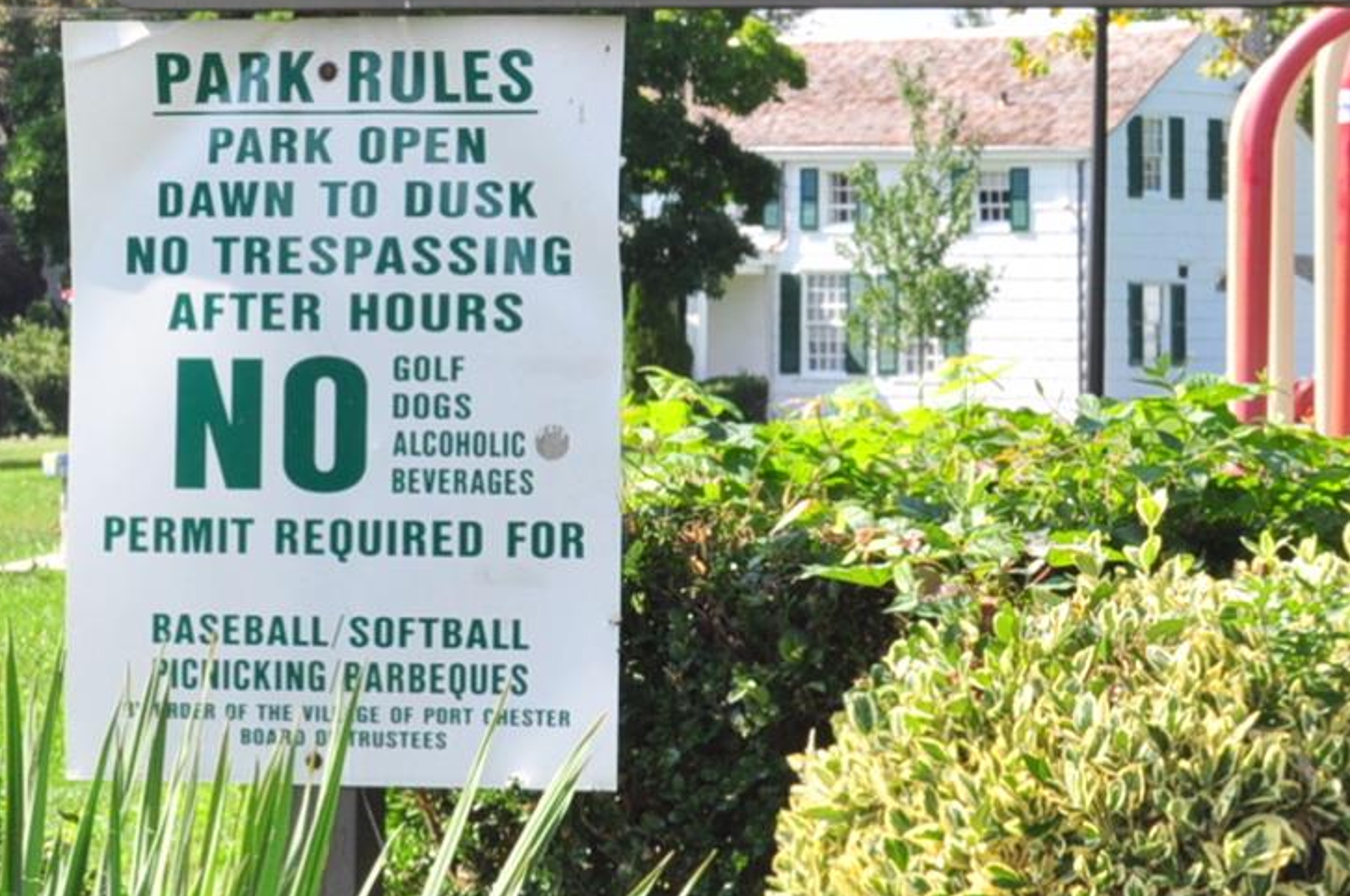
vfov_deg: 6.2
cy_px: 112
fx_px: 8239
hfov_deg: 9.3
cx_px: 1088
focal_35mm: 220
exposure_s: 1/200
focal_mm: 52
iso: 400
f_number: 14
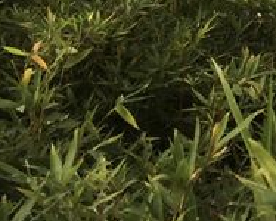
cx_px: 542
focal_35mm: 155
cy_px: -221
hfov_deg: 11.3
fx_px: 1267
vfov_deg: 9.3
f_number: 2.2
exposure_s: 1/1721
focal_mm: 4.15
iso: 32
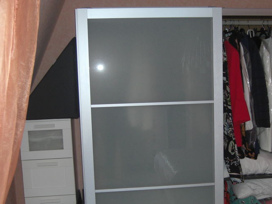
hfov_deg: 33.0
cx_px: 178
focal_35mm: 58
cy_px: 139
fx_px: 456
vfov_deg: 25.1
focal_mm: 7.9
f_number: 2.8
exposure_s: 1/30
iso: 200
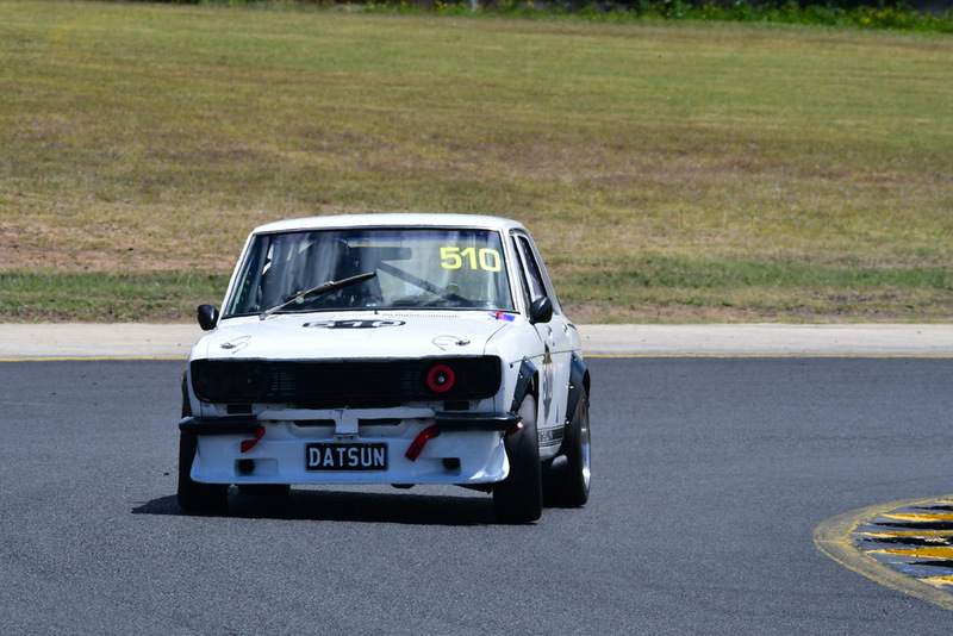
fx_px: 12313
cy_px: 318
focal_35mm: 465
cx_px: 476
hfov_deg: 4.4
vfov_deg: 3.0
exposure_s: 1/640
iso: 320
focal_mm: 310
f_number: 11
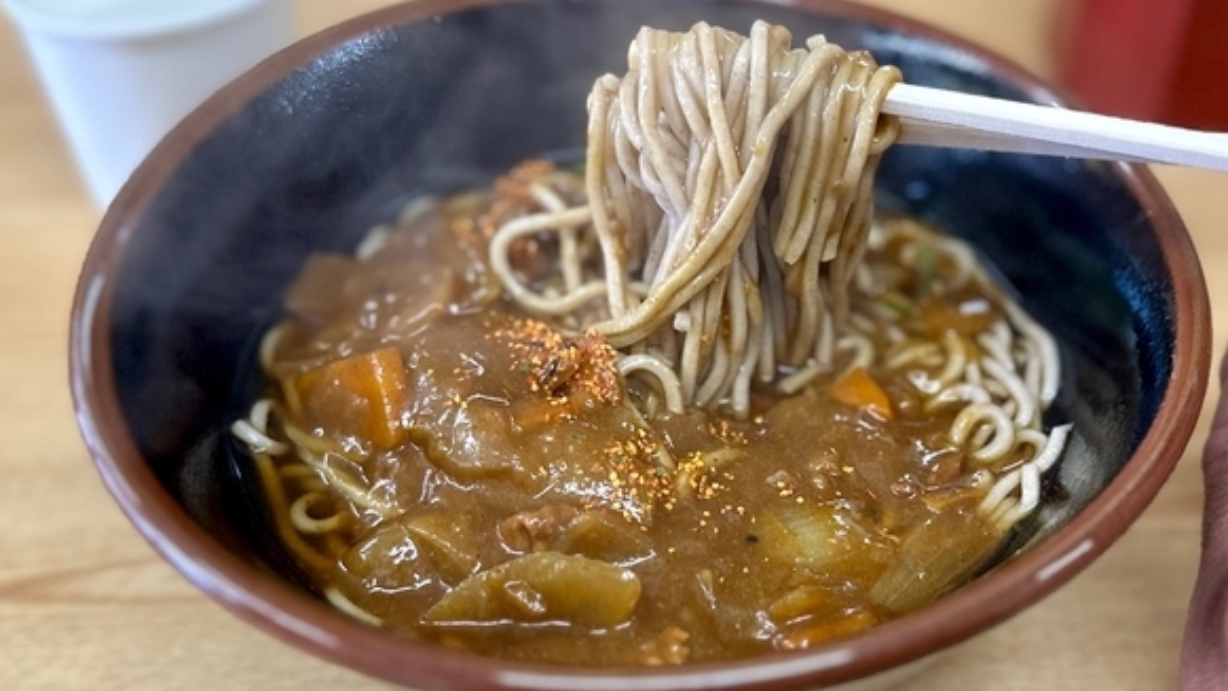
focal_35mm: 27
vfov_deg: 42.9
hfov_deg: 69.9
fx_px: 879
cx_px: 621
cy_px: 315
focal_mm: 6.86
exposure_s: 1/100
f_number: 1.78
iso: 160
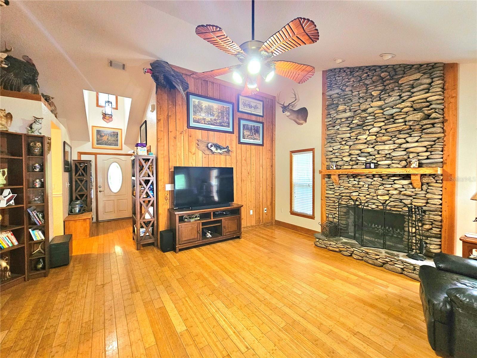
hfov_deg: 106.2
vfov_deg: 89.9
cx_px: 238
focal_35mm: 13
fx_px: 179
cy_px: 179
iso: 320
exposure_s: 1/40
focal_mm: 2.2
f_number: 2.2
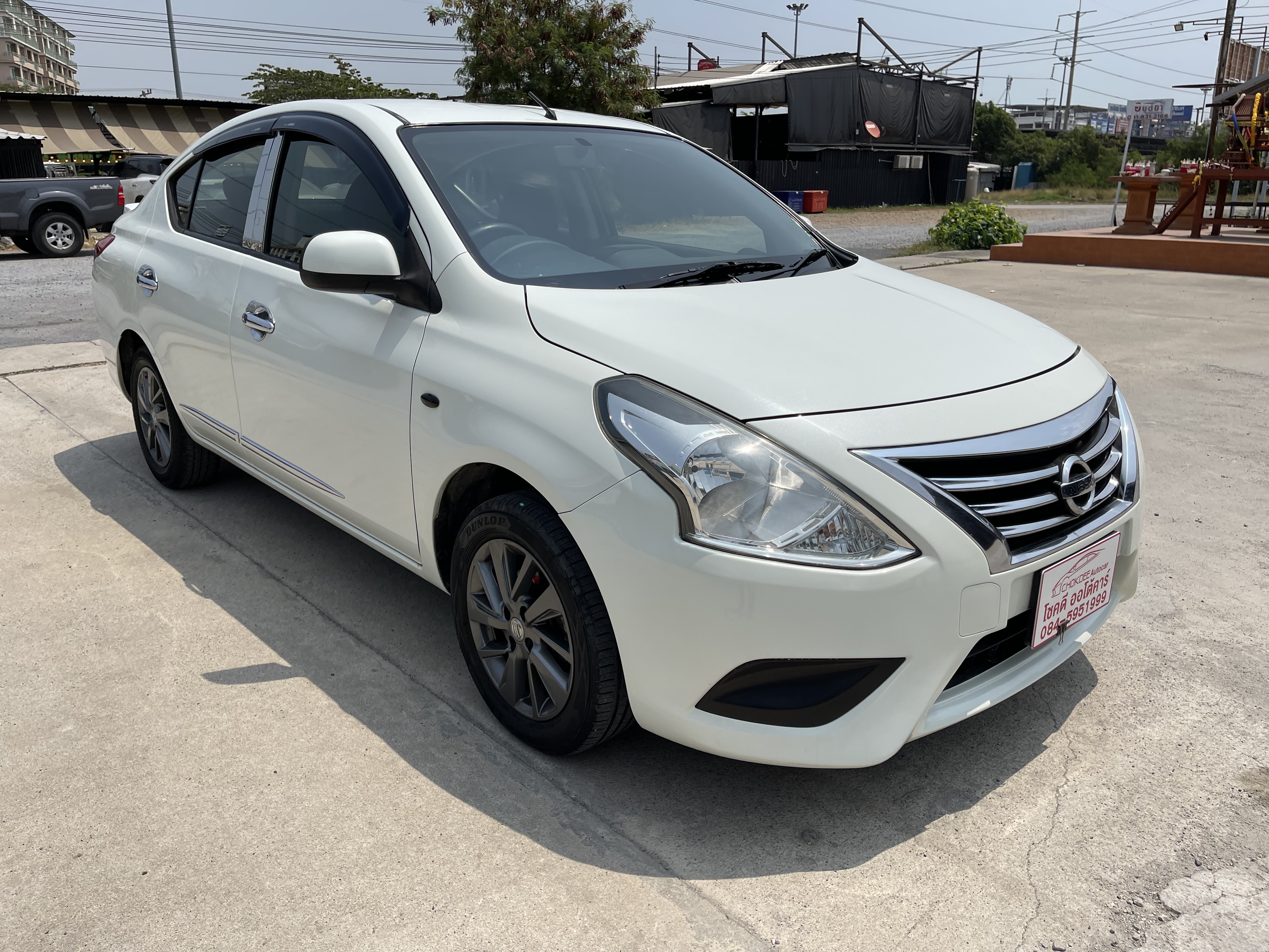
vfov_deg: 53.1
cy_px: 476
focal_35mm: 26
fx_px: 953
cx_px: 634
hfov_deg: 67.3
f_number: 1.6
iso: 32
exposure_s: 1/7937
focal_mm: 5.1
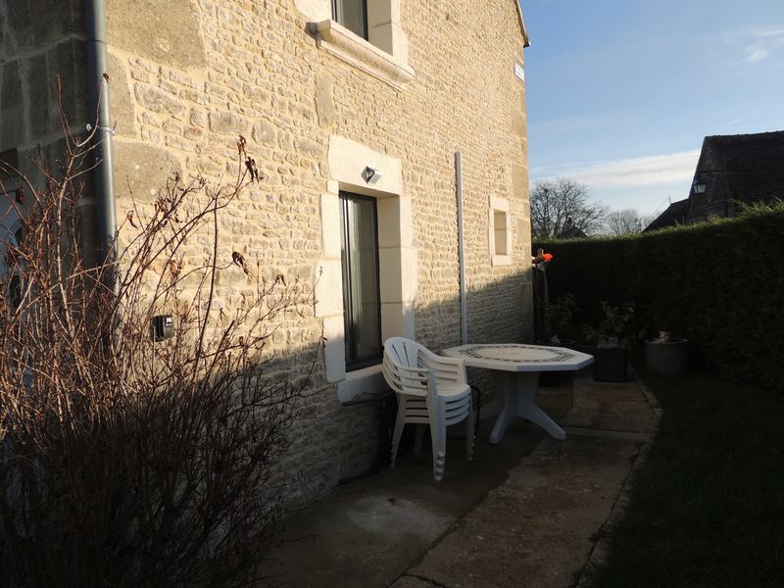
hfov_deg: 71.6
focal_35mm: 24
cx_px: 392
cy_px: 294
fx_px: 544
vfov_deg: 56.8
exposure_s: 1/1250
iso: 100
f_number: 3
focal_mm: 4.3
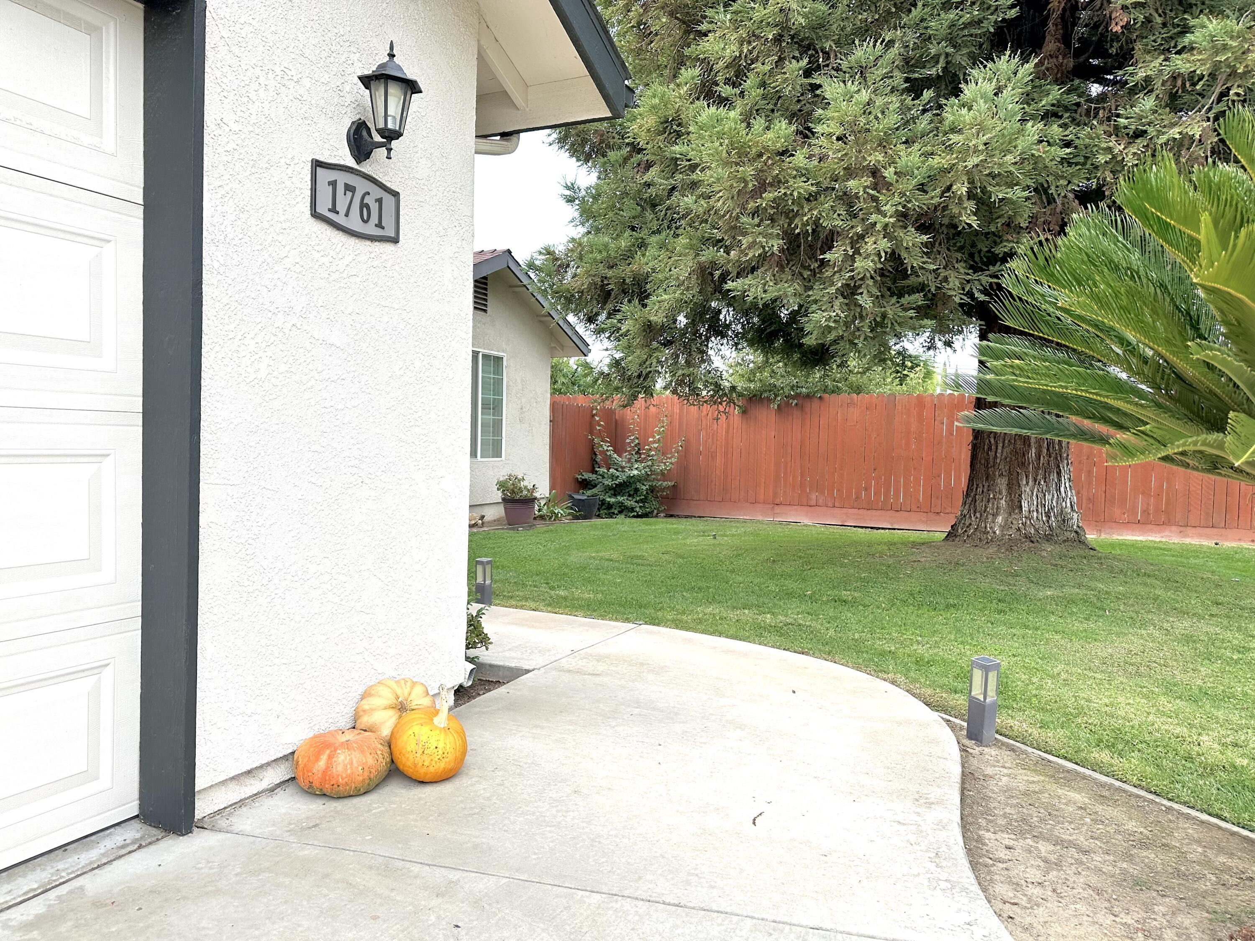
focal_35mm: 24
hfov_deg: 71.6
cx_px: 628
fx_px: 870
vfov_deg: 56.8
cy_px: 470
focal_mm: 6.86
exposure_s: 1/910
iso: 80
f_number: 1.78
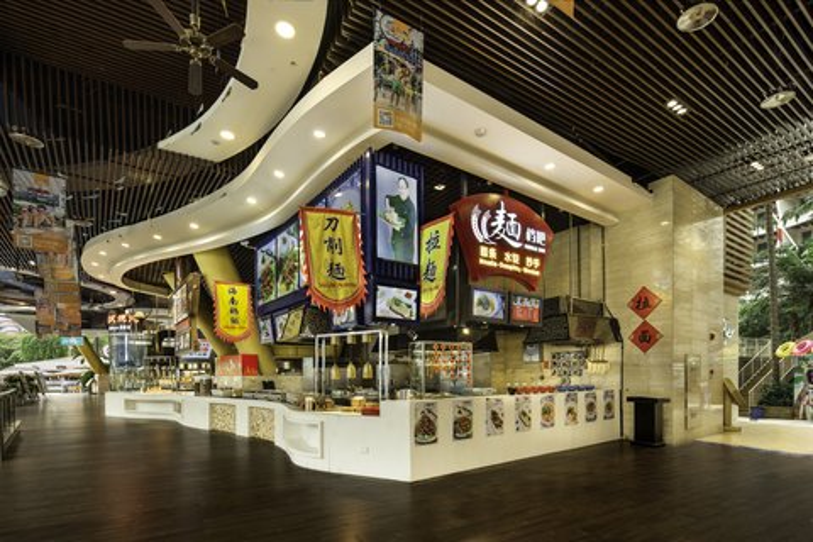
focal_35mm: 17
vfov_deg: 70.4
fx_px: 384
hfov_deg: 93.3
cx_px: 406
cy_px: 271
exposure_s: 1/3
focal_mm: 17
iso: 100
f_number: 9
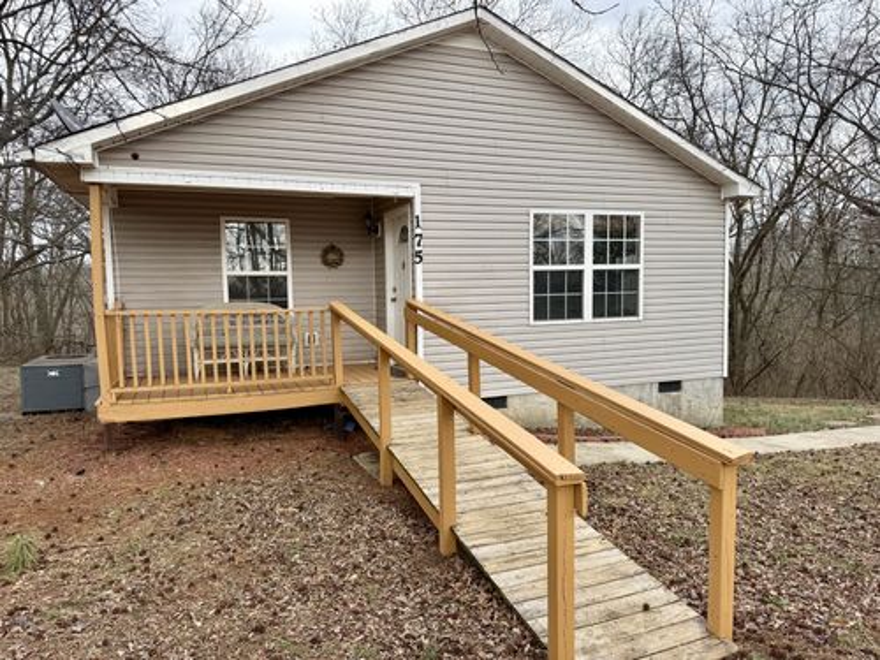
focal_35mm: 24
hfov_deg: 71.6
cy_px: 330
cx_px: 440
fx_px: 610
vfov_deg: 56.8
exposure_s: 1/920
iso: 80
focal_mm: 6.76
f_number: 1.78
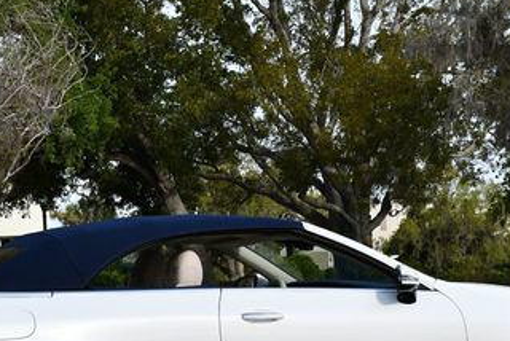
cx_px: 218
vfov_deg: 14.3
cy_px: 221
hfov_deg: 21.2
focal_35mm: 96
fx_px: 1361
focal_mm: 24
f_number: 8
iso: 110
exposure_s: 1/250
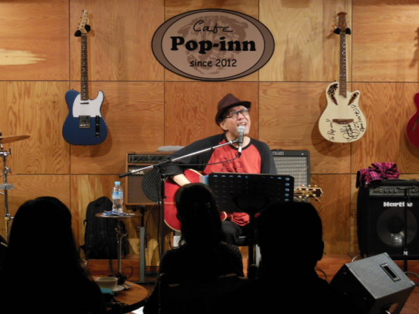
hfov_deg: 21.1
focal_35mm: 93
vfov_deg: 15.9
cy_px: 157
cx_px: 210
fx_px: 1126
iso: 400
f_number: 5.6
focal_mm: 16.5
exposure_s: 1/5
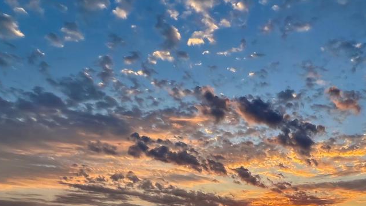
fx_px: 311
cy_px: 275
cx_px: 269
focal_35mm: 32
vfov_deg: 29.0
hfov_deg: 58.2
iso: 32
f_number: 1.8
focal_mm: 1.57
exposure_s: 1/485
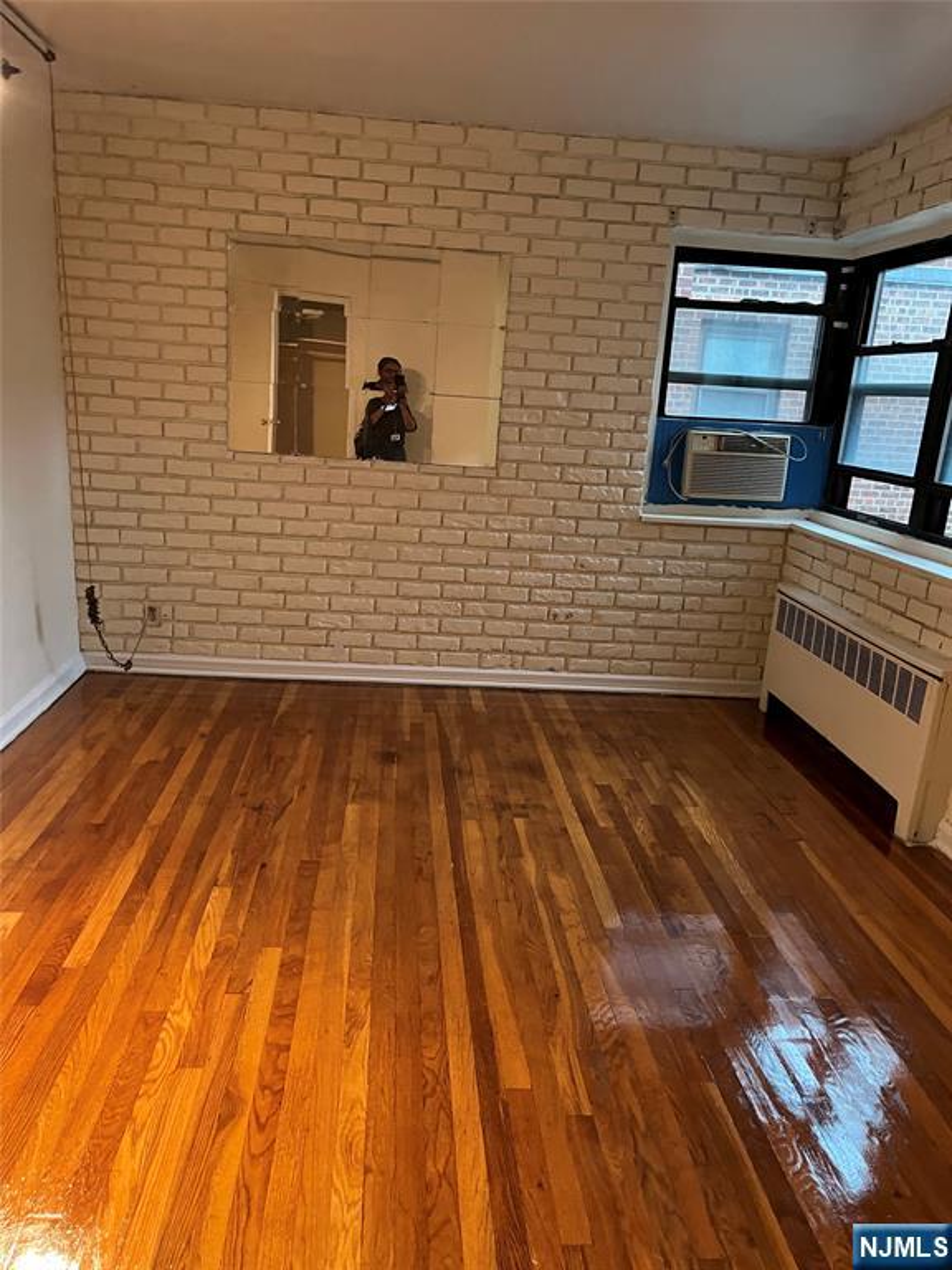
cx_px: 476
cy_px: 635
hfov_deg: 53.1
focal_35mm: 26
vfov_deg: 67.3
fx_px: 953
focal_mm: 5.1
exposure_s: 1/30
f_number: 1.6
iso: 500
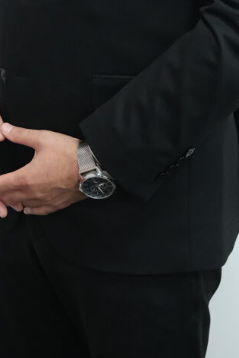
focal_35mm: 135
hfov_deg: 10.2
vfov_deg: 14.5
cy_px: -114
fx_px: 1343
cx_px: 105
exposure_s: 1/125
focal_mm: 34.2
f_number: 3.2
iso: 3200
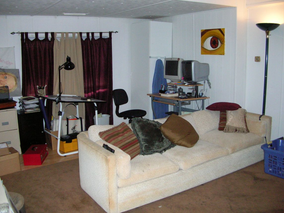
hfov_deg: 52.7
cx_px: 142
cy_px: 106
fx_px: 287
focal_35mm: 35
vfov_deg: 40.6
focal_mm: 5.8
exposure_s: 1/60.1
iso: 199
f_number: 2.8
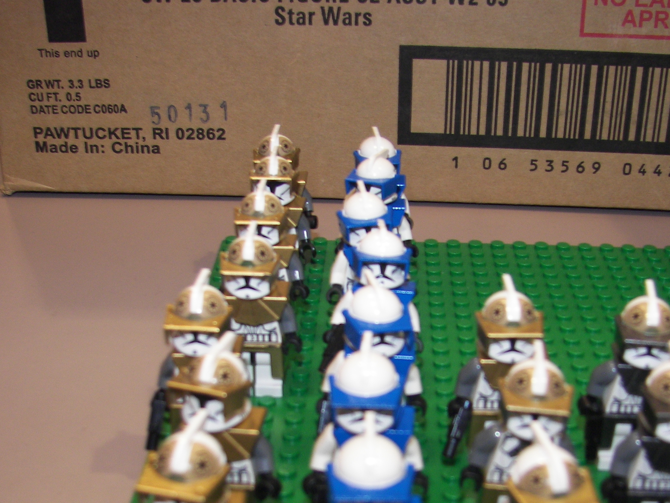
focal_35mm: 53
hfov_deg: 36.2
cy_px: 350
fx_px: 1026
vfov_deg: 27.3
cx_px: 362
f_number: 2.8
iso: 64
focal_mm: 6
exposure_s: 1/30
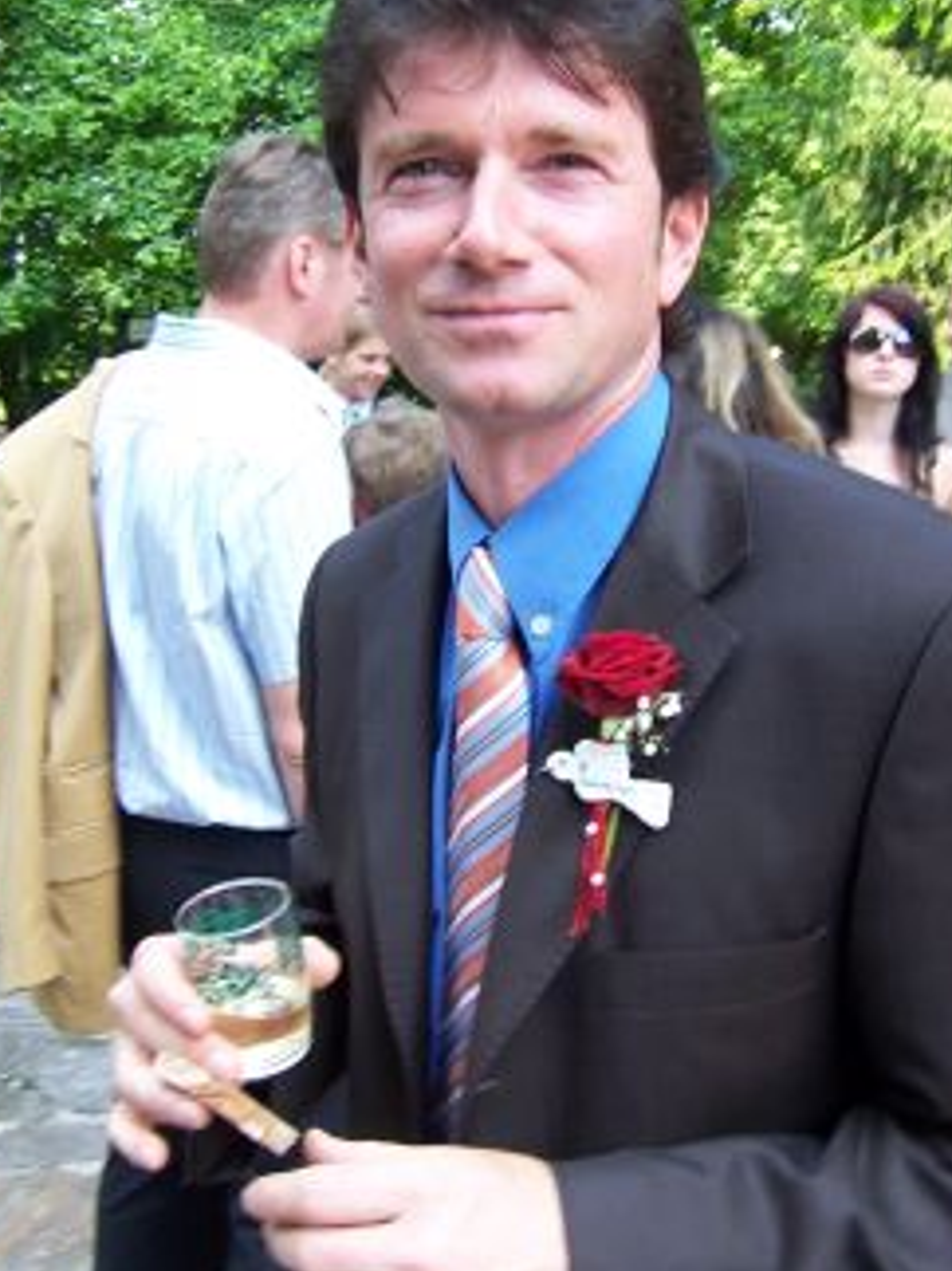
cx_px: 490
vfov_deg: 48.8
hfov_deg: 37.7
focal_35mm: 38
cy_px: 531
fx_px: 1394
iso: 64
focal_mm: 3.8
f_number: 2.8
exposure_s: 1/100
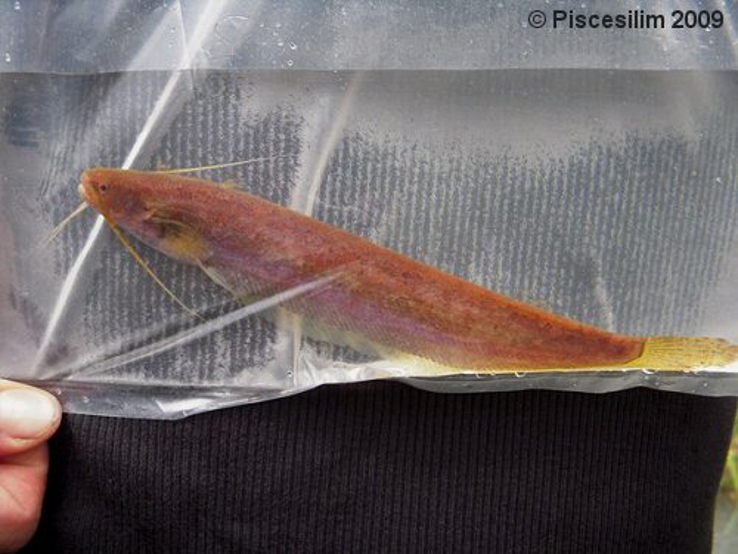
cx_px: 369
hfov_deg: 29.4
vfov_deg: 22.3
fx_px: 1407
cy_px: 277
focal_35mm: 66
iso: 100
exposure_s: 1/125
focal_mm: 11
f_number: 3.7
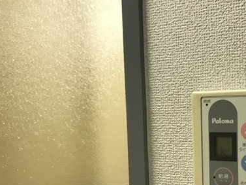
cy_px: 145
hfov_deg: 35.3
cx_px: 205
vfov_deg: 27.5
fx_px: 370
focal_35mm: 52
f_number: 1.8
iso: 40
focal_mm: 3.99
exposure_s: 1/30
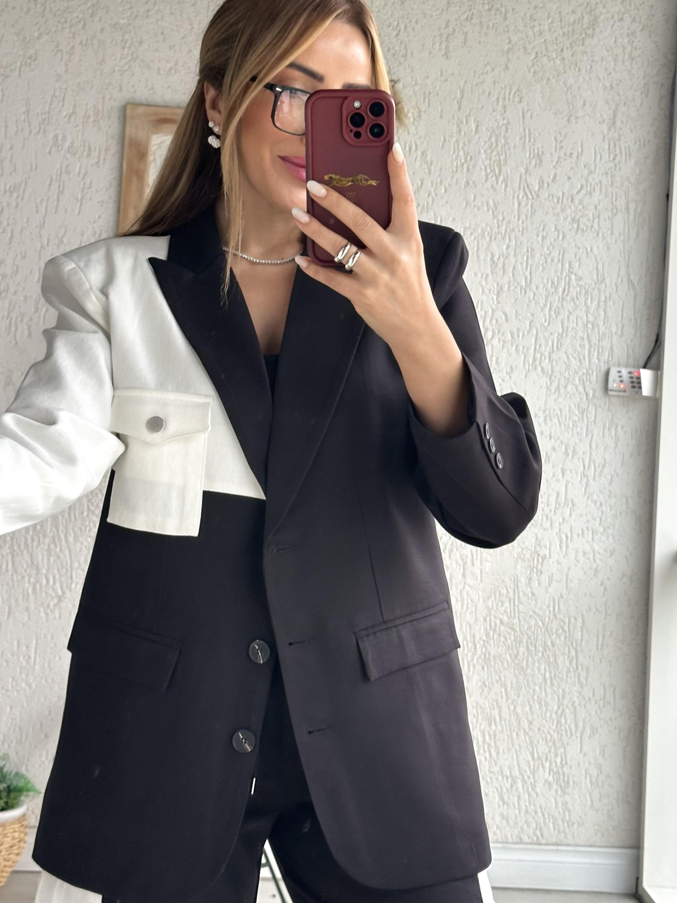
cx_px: 390
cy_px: 415
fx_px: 1643
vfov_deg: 30.7
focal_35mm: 63
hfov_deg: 23.3
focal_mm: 6.86
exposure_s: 1/60
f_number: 1.78
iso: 100
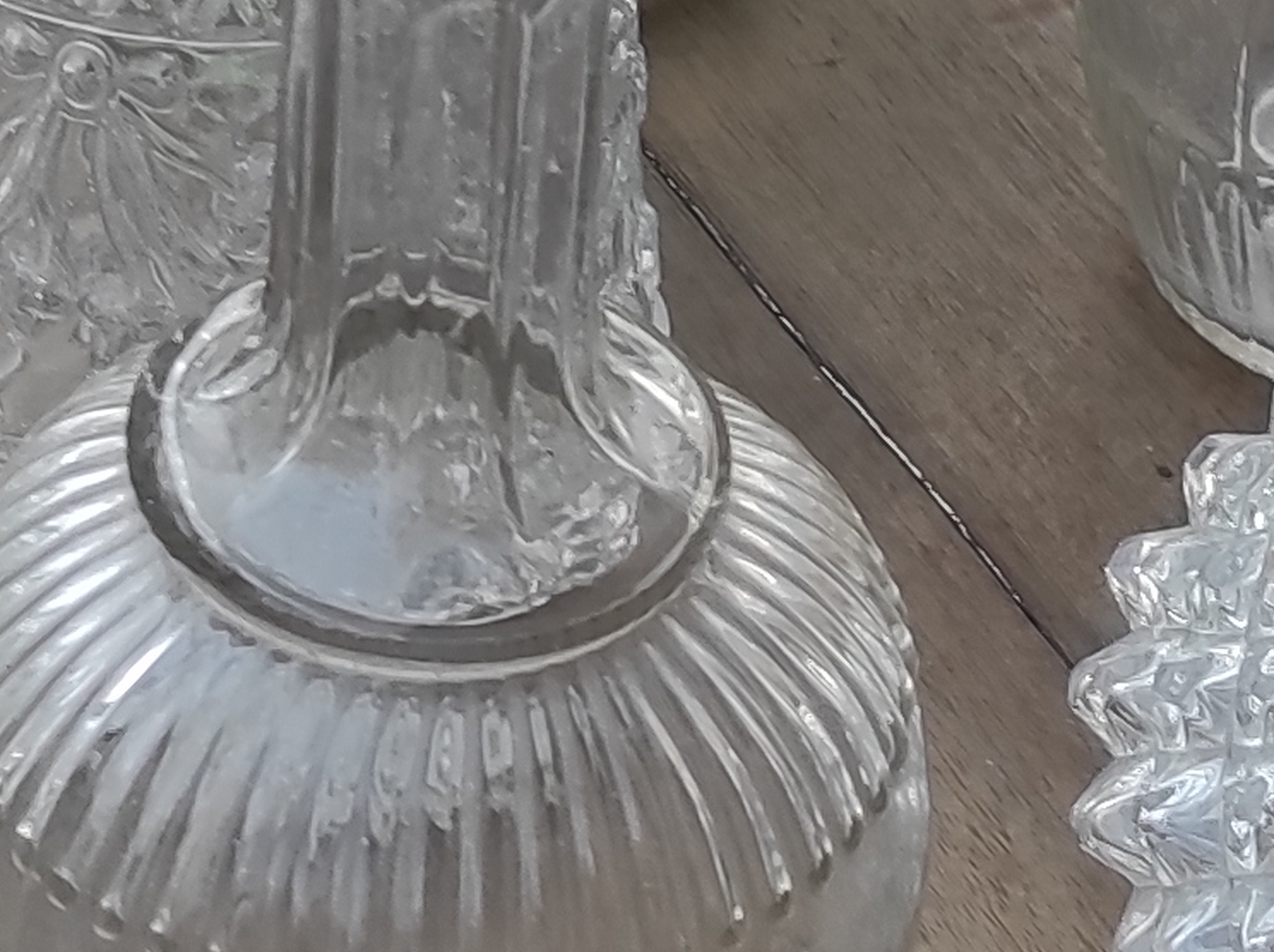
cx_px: 301
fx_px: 5734
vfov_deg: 9.4
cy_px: -57
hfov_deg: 12.6
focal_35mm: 156
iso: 100
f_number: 1.89
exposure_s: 1/103
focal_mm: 5.43
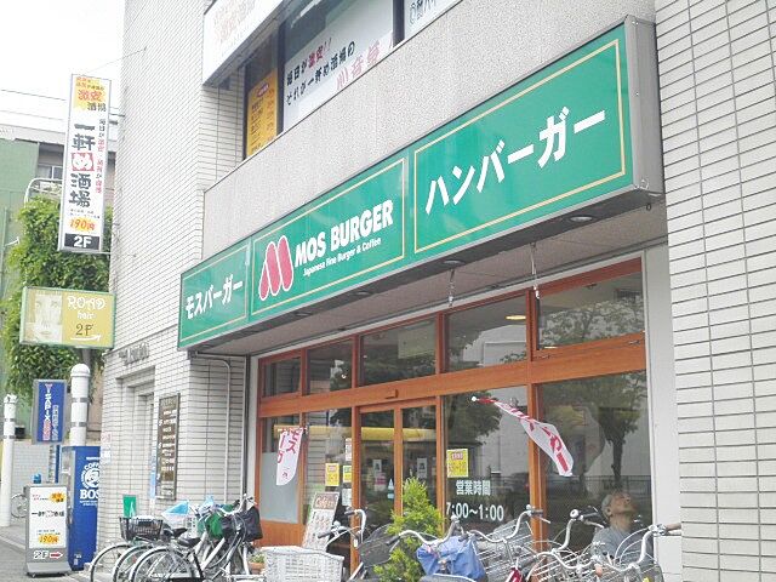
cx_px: 388
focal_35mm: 47
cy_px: 291
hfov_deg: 40.4
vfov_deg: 30.9
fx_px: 1054
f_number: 3.4
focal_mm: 8.3
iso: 64
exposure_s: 1/200
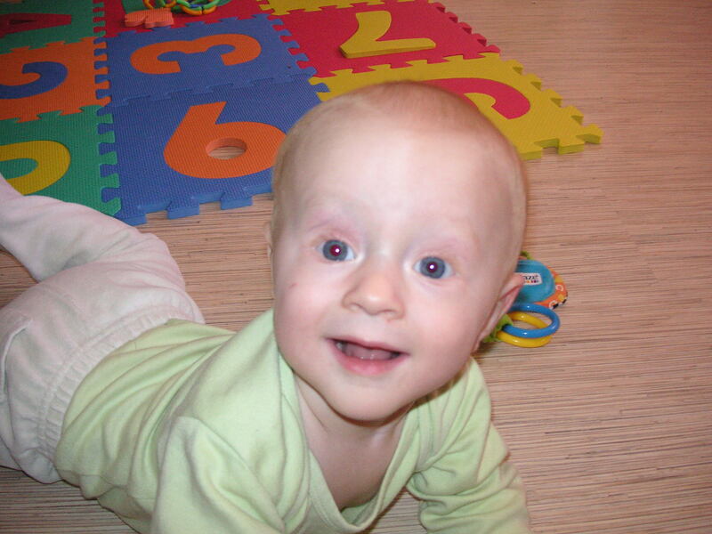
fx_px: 761
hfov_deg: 50.1
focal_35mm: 37
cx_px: 356
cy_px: 267
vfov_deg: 38.7
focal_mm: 6.1
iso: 160
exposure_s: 1/45
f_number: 2.8
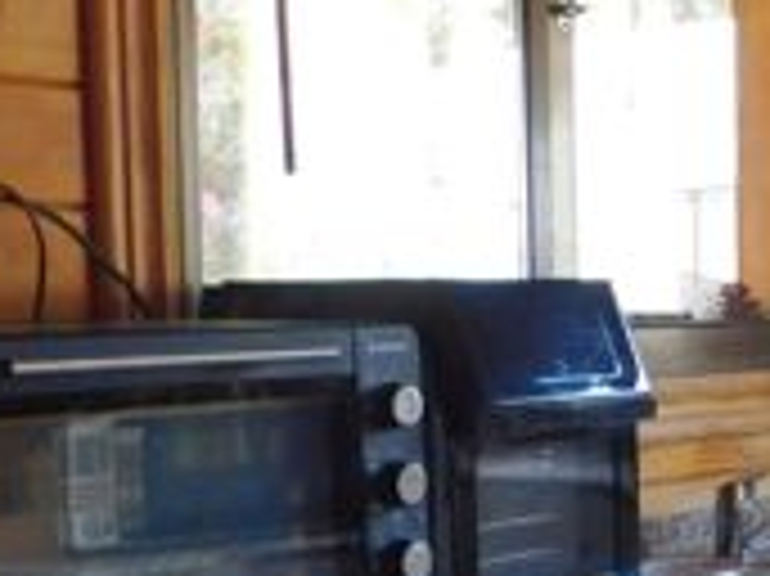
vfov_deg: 15.5
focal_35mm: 95
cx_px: 1466
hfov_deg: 16.5
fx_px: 2112
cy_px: 392
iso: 180
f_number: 3
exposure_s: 1/30
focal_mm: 4
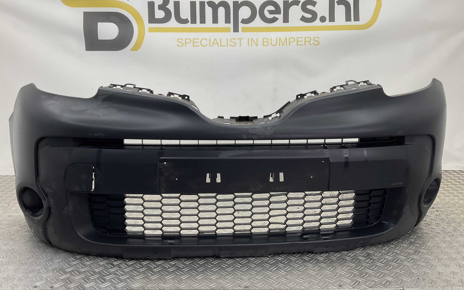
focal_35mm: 31
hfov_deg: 61.2
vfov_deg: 40.5
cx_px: 233
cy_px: 126
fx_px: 392
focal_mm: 3
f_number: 1.8
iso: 25
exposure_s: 1/120
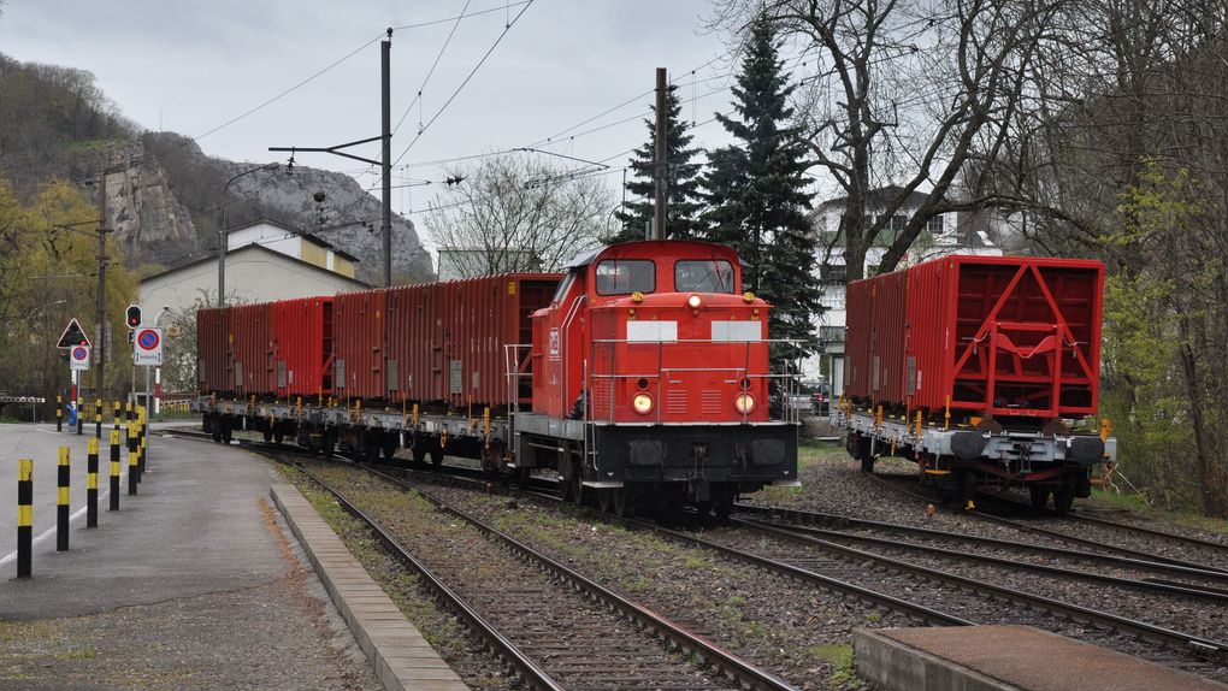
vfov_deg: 14.7
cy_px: 353
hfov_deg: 25.9
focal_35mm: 82
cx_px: 615
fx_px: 2670
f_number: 6.3
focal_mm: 52
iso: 400
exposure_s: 1/500
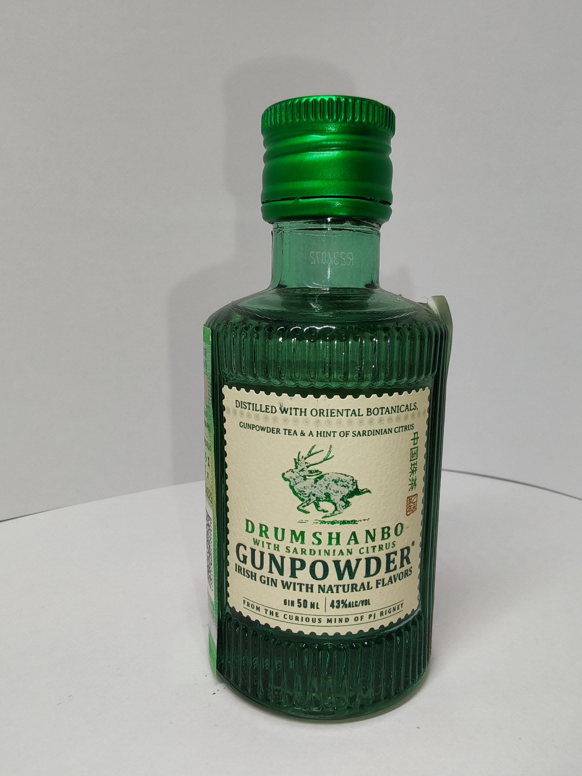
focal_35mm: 27
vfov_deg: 65.3
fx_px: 605
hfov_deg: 51.4
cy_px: 388
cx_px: 291
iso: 50
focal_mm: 1.96
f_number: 2.2
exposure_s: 1/100
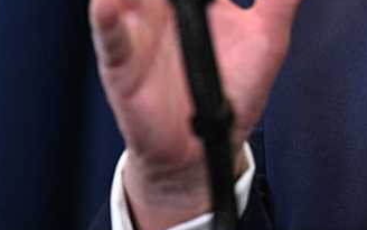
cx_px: 346
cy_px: -150
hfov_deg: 3.4
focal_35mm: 609
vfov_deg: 2.2
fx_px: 6091
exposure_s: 1/400
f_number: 2.8
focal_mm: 175
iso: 3200
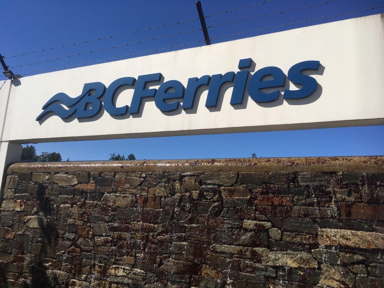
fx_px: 322
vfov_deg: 48.2
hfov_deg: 61.7
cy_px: 144
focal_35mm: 29
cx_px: 192
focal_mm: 4.15
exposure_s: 1/2849
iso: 25
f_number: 2.2
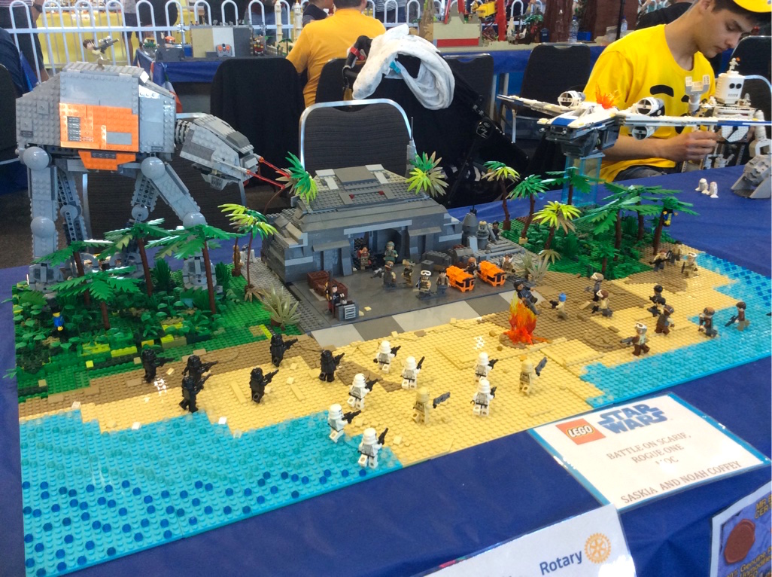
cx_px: 386
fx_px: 712
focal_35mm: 32
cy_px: 288
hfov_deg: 56.9
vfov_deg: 44.0
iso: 80
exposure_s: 1/24
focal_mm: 3.3
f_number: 2.4
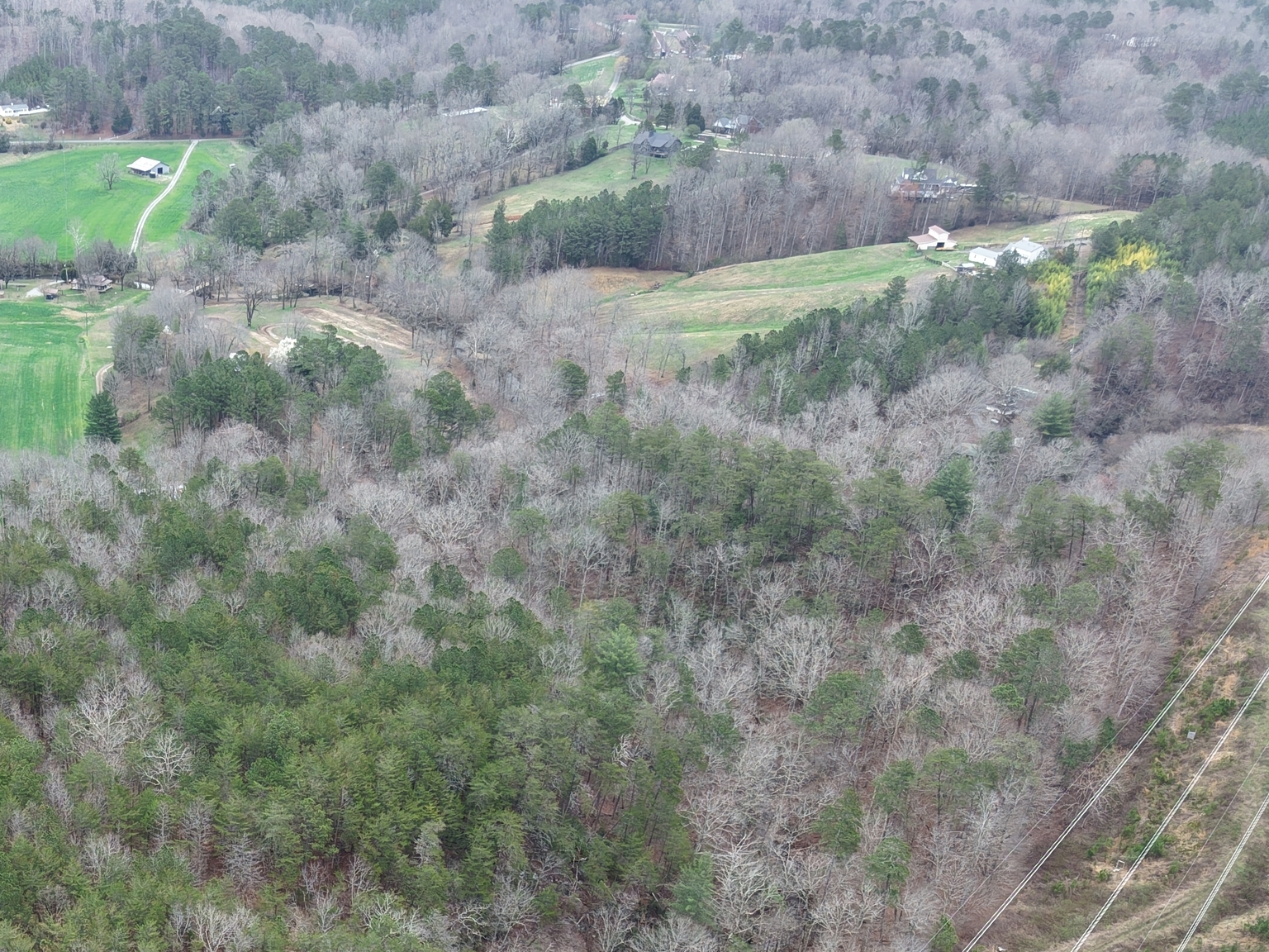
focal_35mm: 48
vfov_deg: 28.5
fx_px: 1760
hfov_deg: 37.1
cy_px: 940
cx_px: 127
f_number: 1.8
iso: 100
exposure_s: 1/640
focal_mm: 8.67
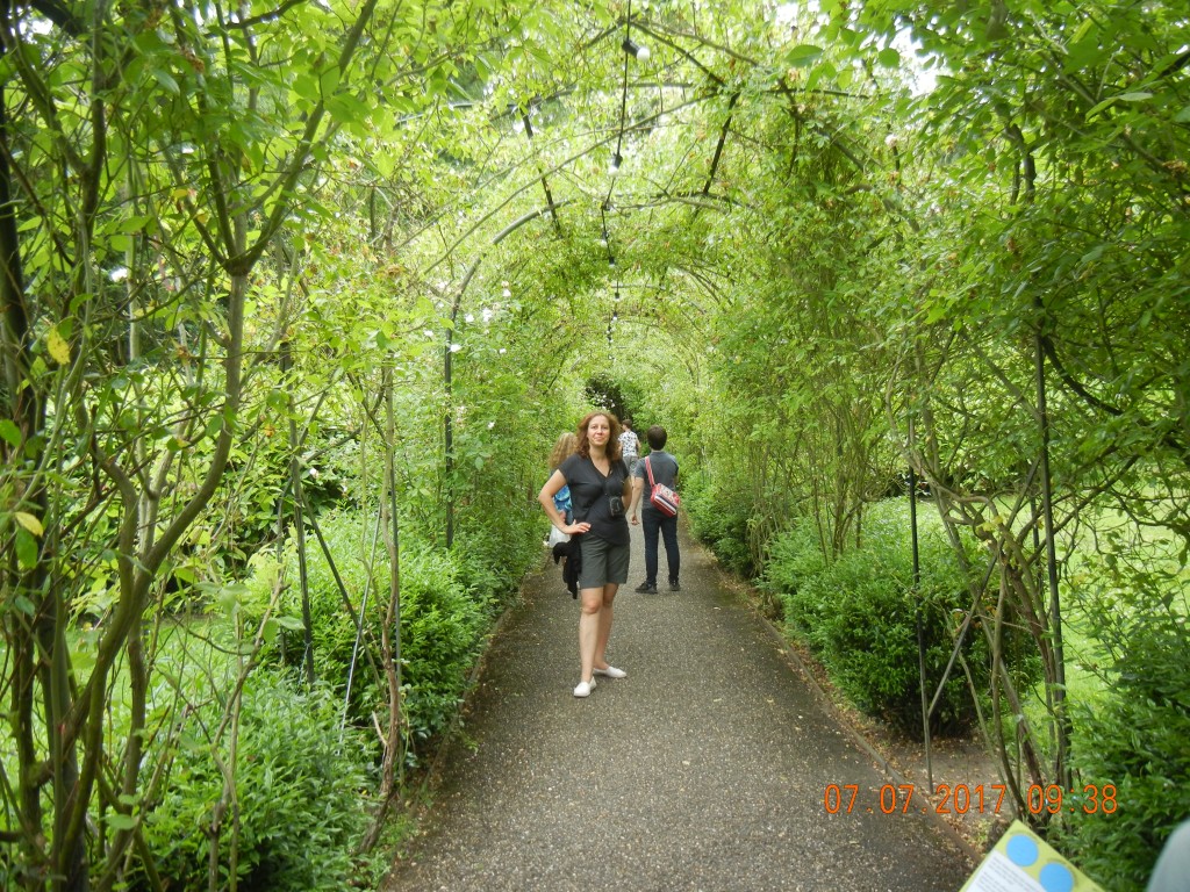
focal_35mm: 30
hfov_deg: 60.0
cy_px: 446
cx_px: 595
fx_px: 1031
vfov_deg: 46.8
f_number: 3.5
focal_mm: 5.4
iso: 160
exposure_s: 1/116
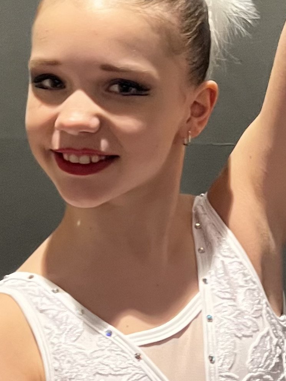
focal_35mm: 56
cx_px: 135
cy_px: 22
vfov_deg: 32.3
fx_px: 617
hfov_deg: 26.1
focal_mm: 5.7
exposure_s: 1/60
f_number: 1.5
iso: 500
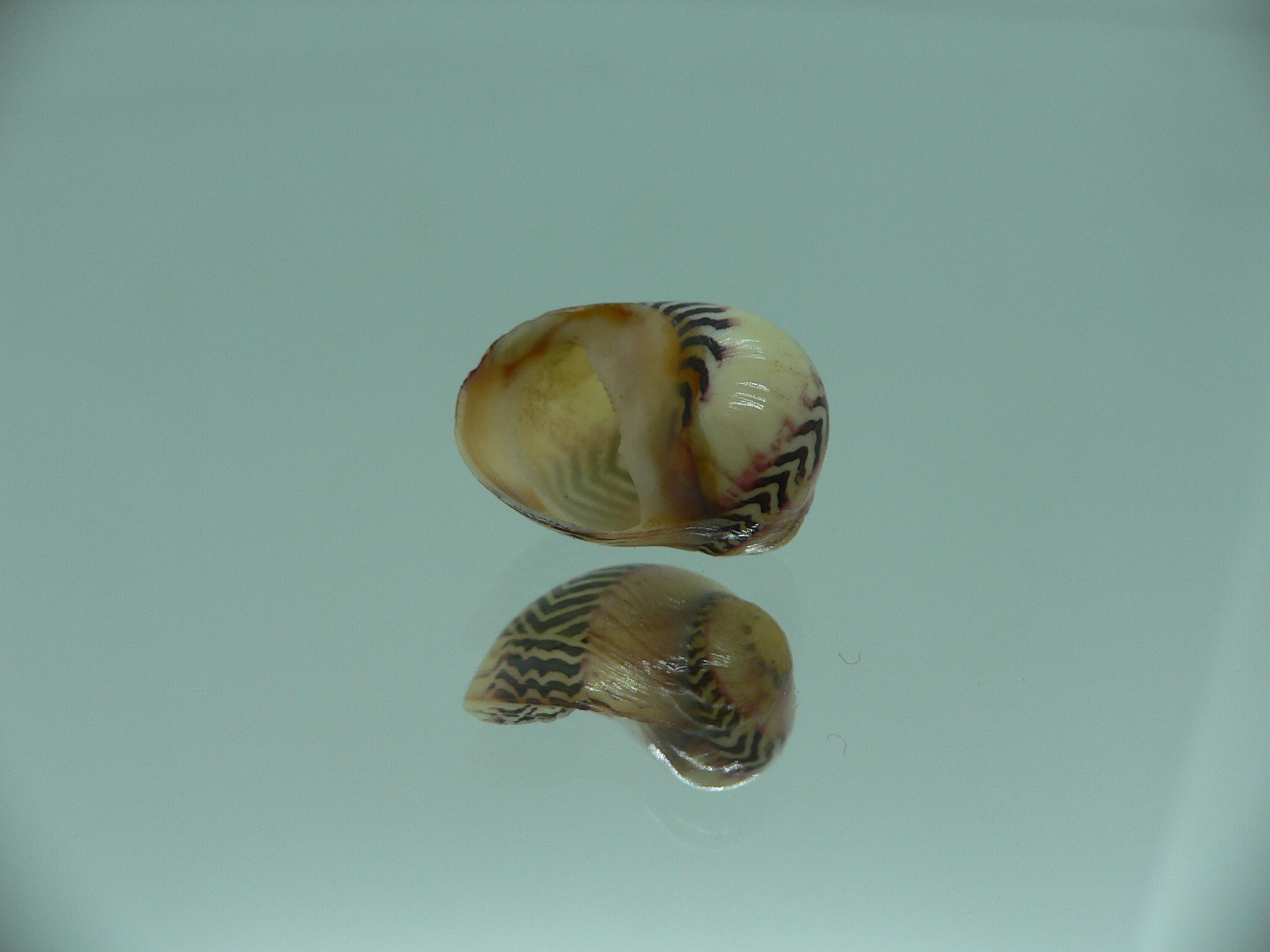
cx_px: 635
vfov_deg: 40.7
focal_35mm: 35
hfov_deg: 52.6
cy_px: 476
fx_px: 1284
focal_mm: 4.6
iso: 80
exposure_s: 1/80
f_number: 2.8
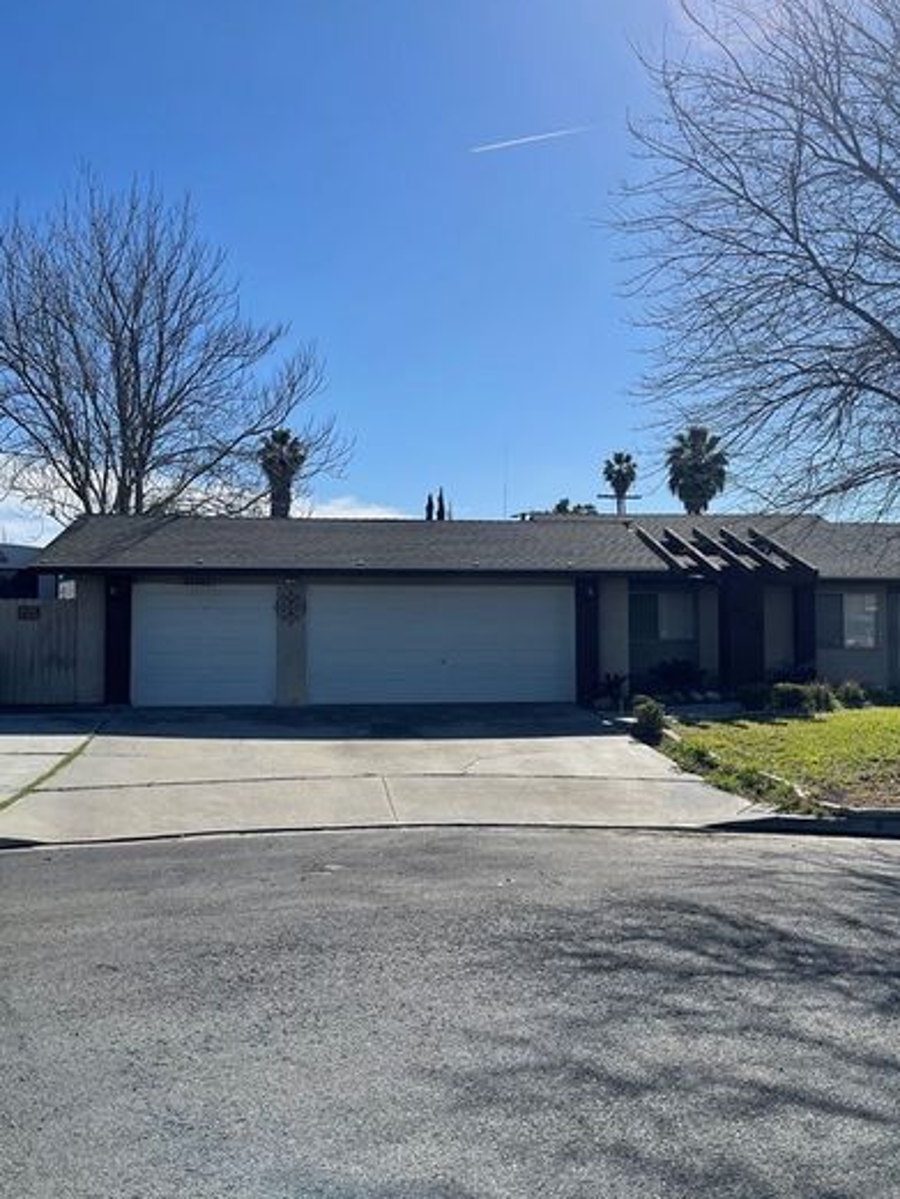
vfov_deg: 56.8
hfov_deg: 44.1
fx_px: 1109
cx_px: 502
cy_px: 606
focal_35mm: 32
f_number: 1.6
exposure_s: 1/6250
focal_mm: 5.1
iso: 32
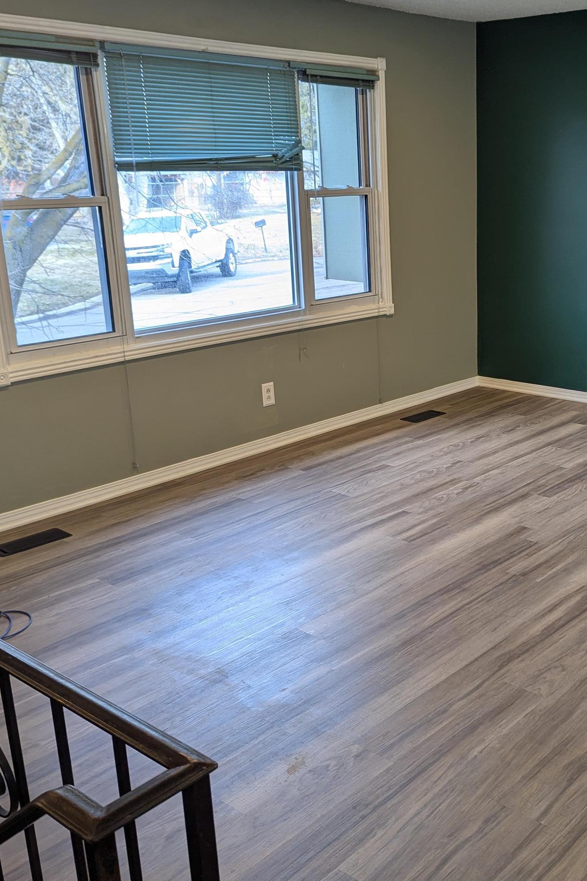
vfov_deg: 50.7
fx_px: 929
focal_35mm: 38
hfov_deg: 33.8
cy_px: 421
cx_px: 489
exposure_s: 1/29.3
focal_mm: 6.81
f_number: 1.85
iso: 31
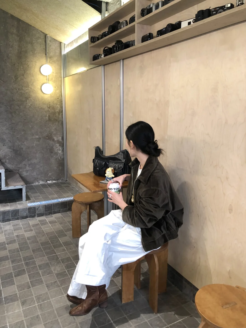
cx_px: 123
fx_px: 265
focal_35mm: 28
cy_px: 164
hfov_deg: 49.7
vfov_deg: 63.4
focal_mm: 3.99
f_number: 1.8
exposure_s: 1/17
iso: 40
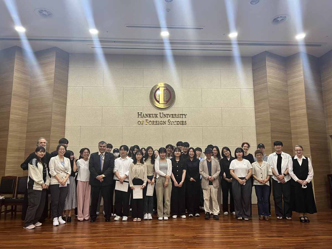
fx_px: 249
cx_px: 166
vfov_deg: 53.1
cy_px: 124
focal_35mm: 26
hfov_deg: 67.3
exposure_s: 1/60
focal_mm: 5.7
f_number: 1.5
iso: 80
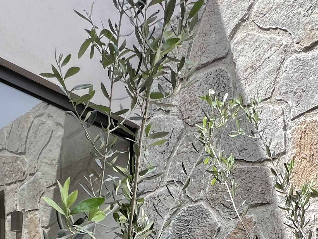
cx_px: 187
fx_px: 423
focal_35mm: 46
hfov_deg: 41.1
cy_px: 355
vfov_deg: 24.7
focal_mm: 1.57
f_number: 1.8
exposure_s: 1/426
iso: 32
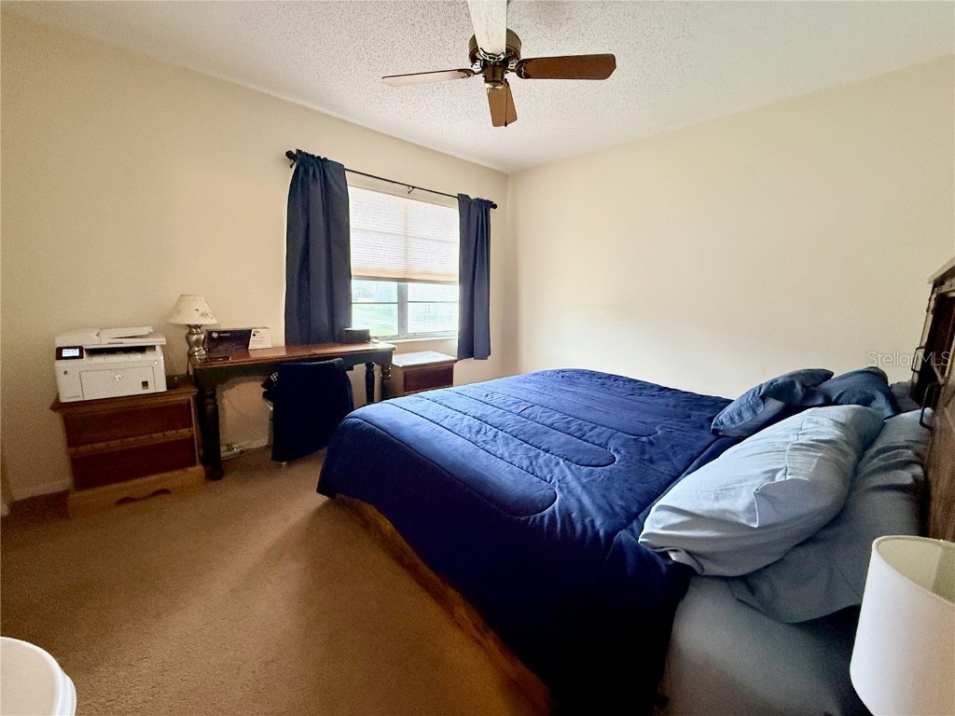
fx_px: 386
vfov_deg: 85.7
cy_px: 358
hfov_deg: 102.1
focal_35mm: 14
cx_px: 478
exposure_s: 1/60
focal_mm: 2.22
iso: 500
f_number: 2.2
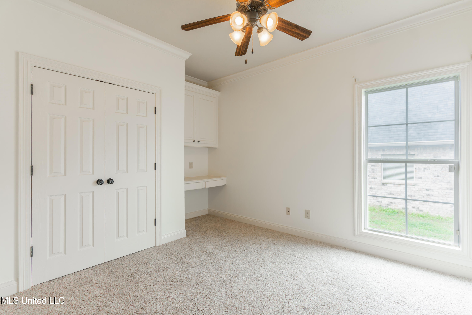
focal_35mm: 17
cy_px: 158
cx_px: 236
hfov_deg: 93.3
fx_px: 223
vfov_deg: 70.4
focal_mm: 17
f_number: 2.8
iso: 500
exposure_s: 1/200
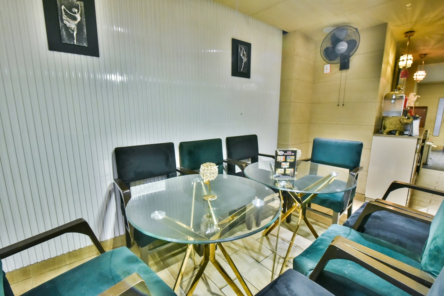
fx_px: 197
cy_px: 148
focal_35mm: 16
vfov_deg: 73.8
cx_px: 222
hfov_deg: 96.7
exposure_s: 1/50
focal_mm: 16
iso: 5000
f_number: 9
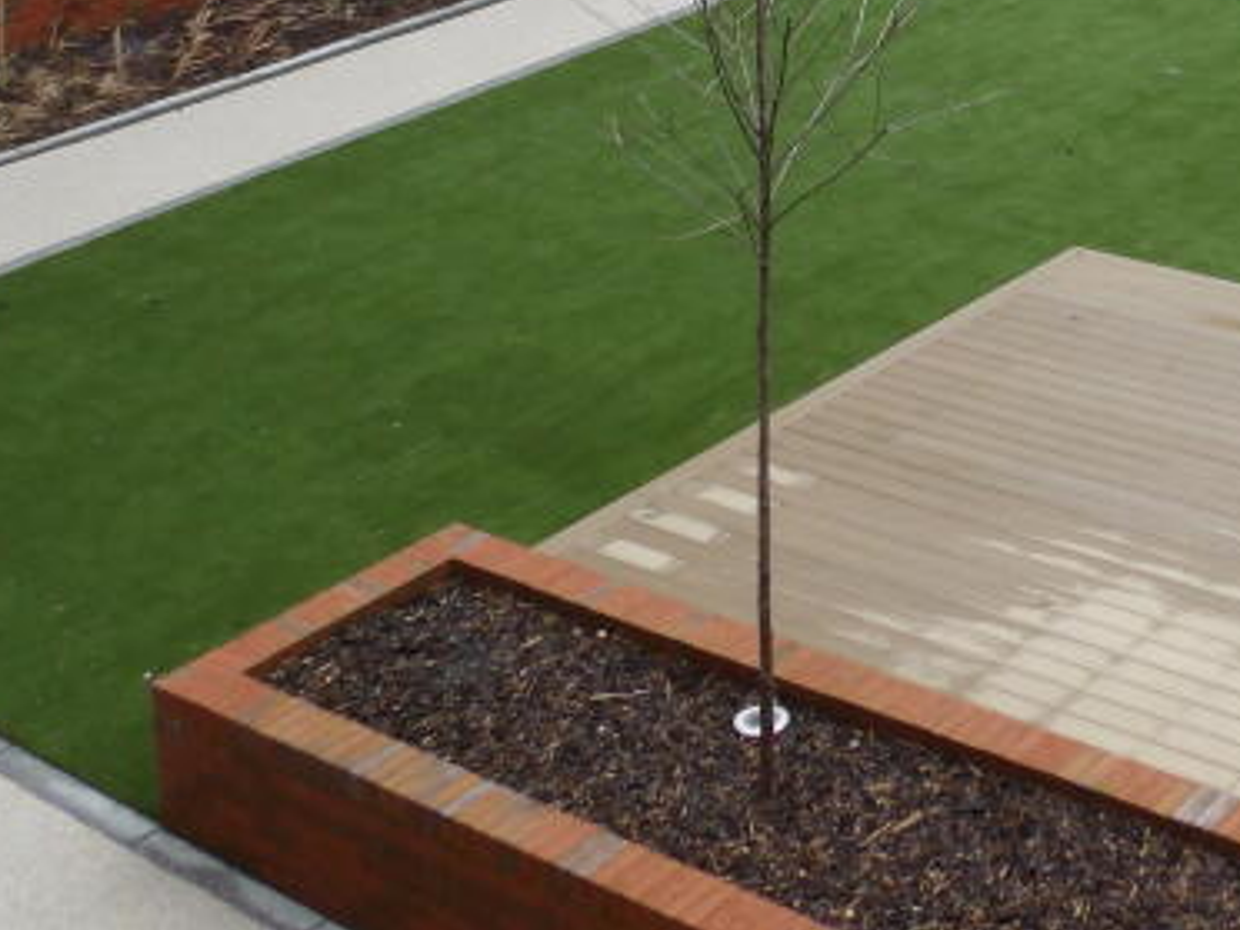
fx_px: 2364
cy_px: -320
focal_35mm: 66
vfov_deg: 20.2
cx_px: 1077
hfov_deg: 28.4
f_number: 4.1
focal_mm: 4.3
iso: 132
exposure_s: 1/30
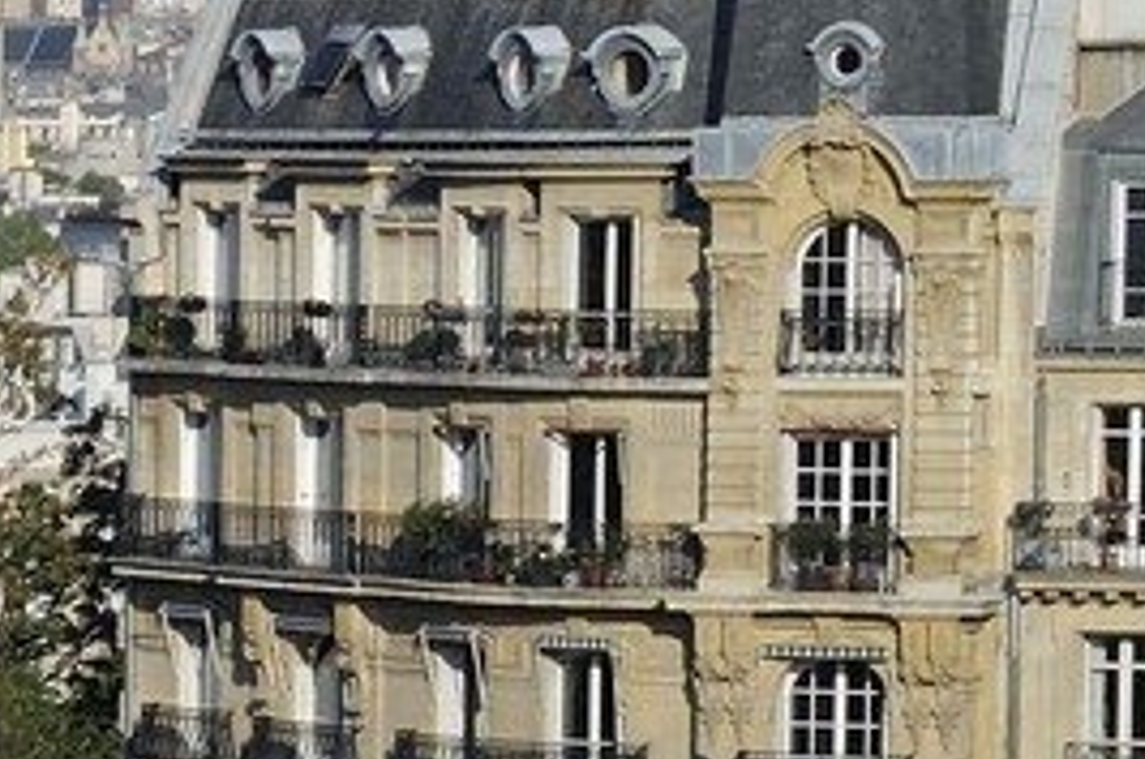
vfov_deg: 3.9
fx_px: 11048
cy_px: 1149
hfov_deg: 5.7
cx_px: -1853
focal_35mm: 348
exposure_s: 1/200
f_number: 11
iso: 200
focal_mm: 58
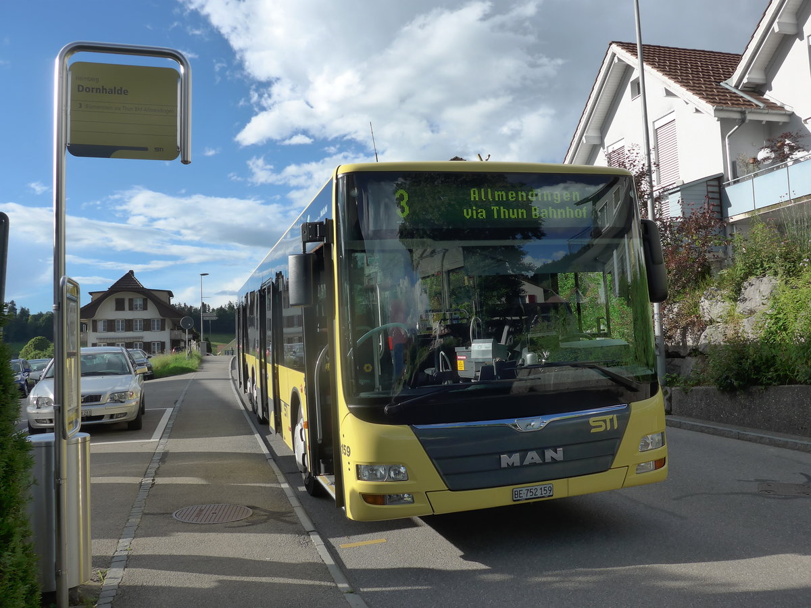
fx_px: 679
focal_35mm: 29
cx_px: 406
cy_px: 304
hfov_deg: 61.7
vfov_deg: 48.2
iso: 160
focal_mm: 6
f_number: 4
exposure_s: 1/800
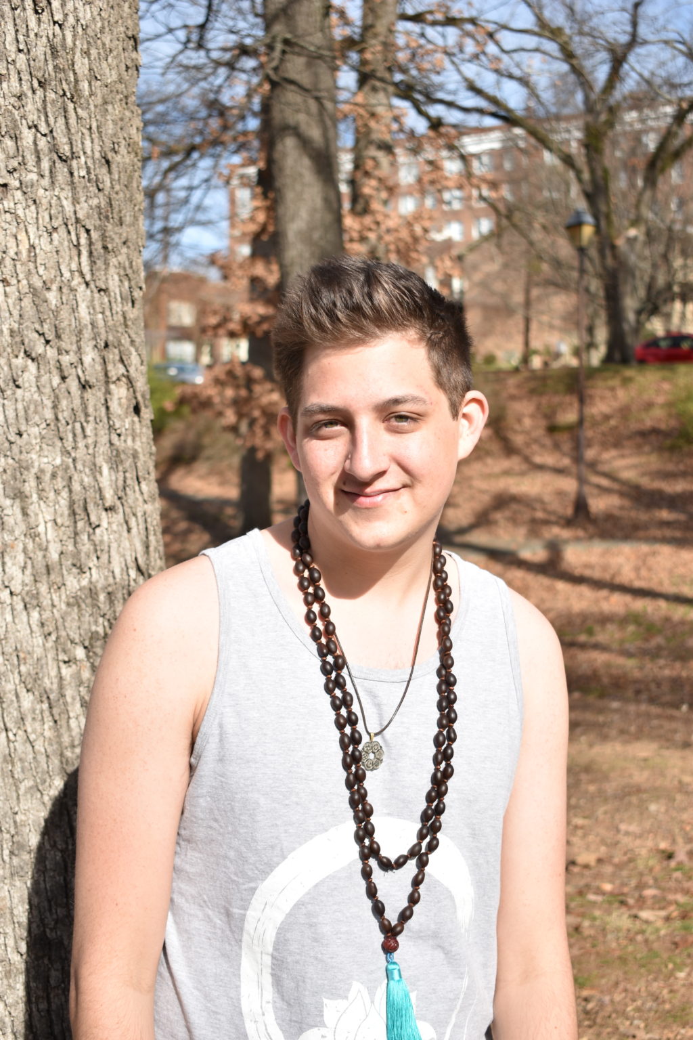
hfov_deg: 25.8
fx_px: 1516
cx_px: 346
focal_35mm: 52
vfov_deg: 37.9
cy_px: 520
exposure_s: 1/500
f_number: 4.5
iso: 100
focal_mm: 35
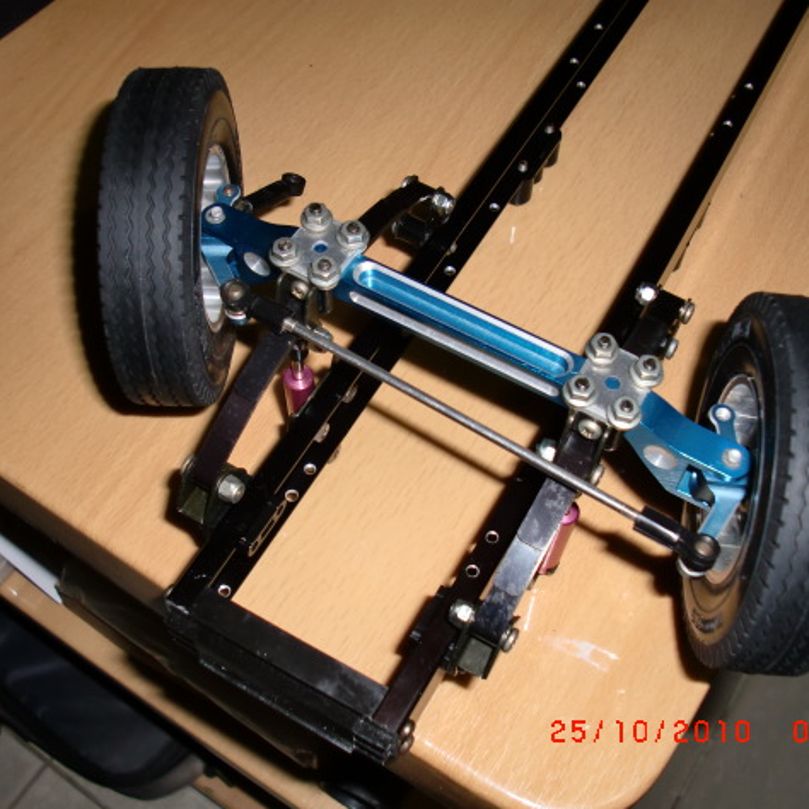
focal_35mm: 43
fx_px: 1137
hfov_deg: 39.2
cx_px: 394
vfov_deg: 39.2
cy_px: 404
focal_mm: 6.3
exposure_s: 1/60
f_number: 2.8
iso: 125
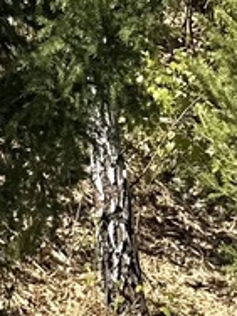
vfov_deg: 8.9
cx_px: -309
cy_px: -645
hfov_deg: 7.8
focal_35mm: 179
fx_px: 1634
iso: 80
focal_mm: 6.86
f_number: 1.78
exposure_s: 1/5000
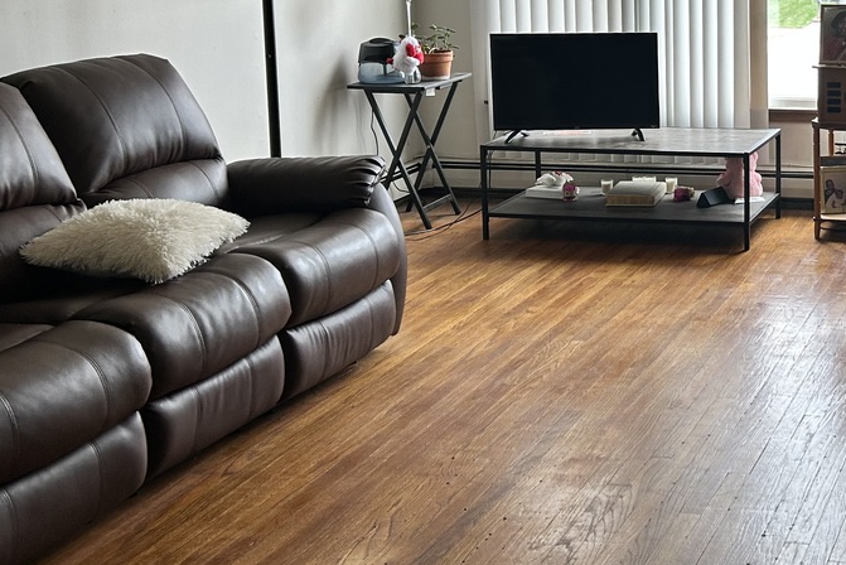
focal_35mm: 58
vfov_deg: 22.9
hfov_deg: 32.1
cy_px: 72
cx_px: 822
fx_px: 1364
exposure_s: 1/121
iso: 80
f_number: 1.5
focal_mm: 5.7
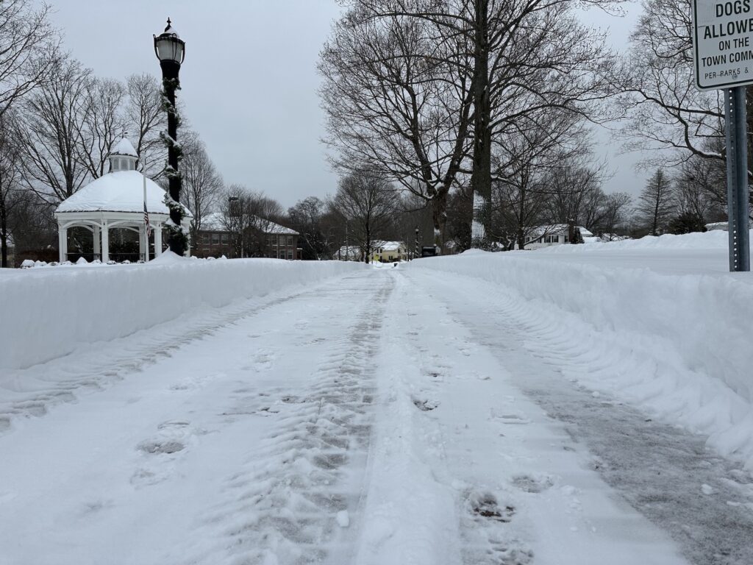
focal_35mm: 24
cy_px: 282
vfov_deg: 56.8
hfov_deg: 71.6
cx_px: 376
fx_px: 522
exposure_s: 1/5000
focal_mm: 6.86
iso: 80
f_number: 1.78
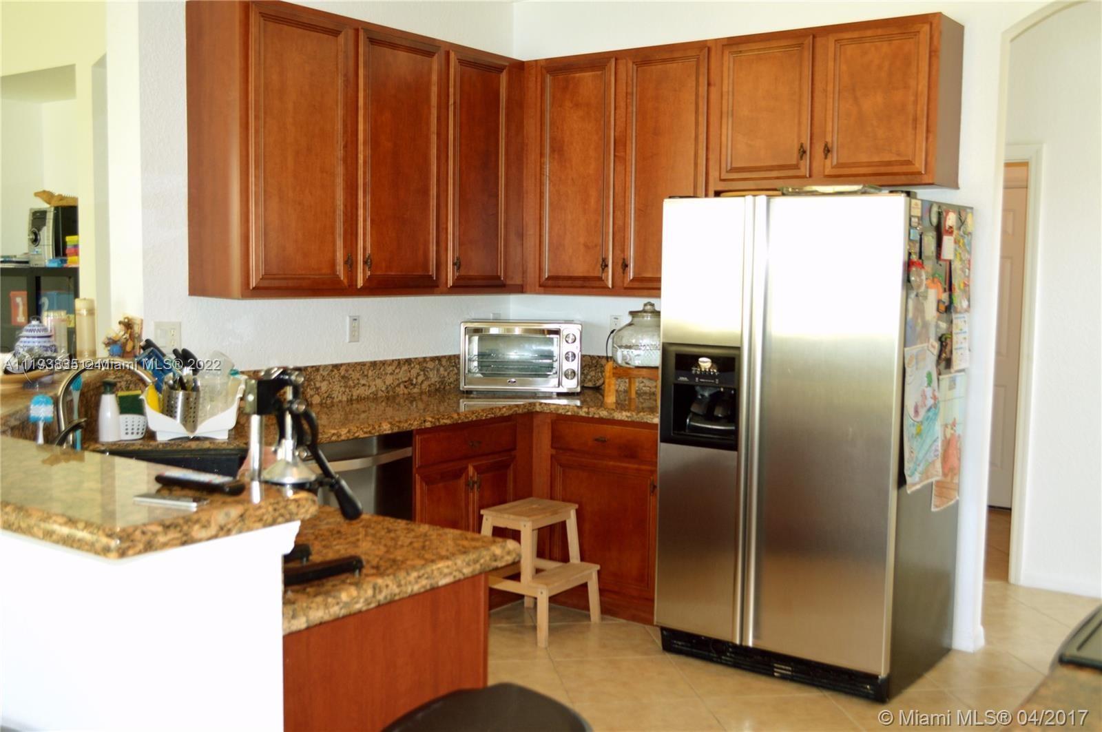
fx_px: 1101
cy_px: 366
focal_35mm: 36
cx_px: 551
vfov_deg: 36.8
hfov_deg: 53.2
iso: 280
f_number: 4
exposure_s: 1/30
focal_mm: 24
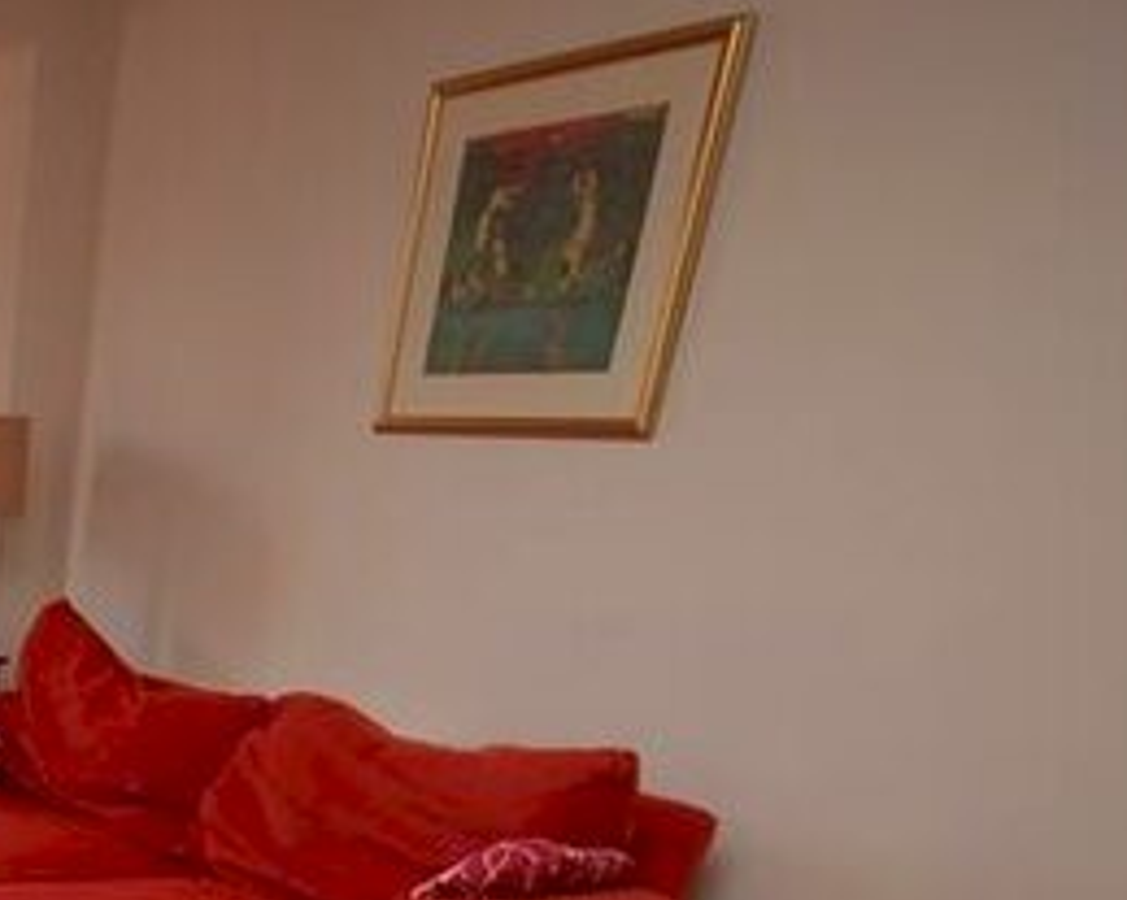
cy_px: 972
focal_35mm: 38
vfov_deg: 34.3
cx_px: -139
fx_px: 1267
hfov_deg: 38.7
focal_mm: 10
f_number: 4
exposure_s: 1/60
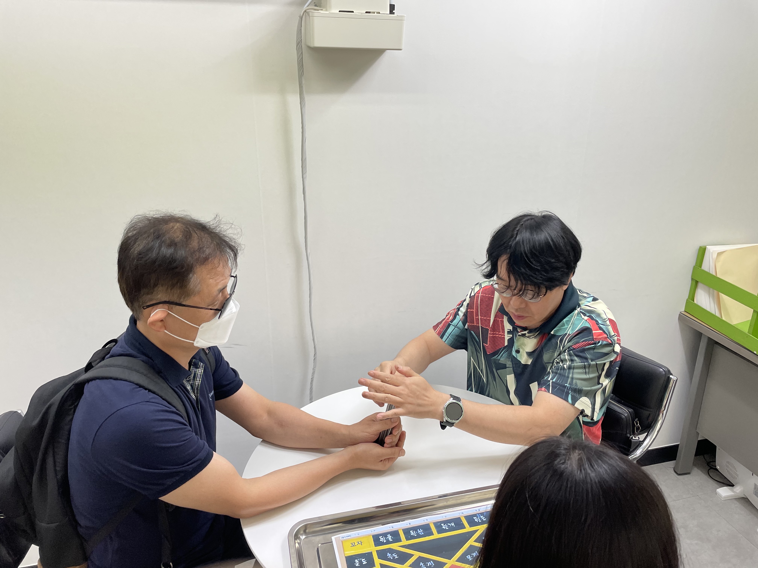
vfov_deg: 53.1
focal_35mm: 26
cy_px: 284
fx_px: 569
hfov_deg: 67.3
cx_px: 379
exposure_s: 1/120
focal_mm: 4.2
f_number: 1.6
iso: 80
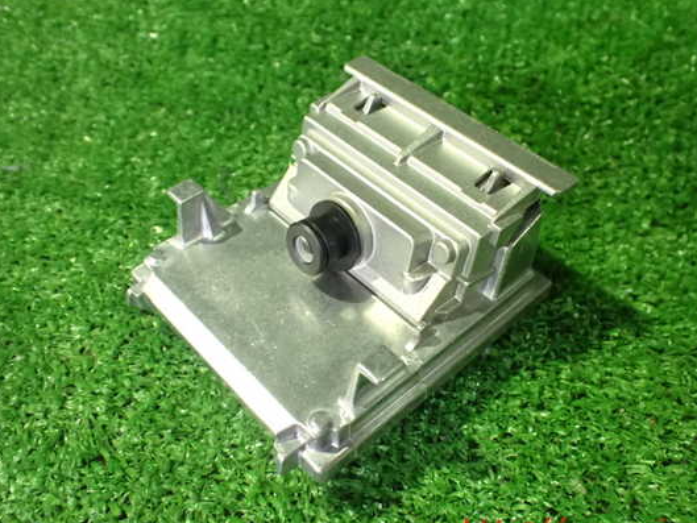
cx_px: 366
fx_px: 685
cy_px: 252
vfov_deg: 41.8
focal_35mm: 34
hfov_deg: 53.9
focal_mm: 5.4
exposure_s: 1/30
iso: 1600
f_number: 2.3
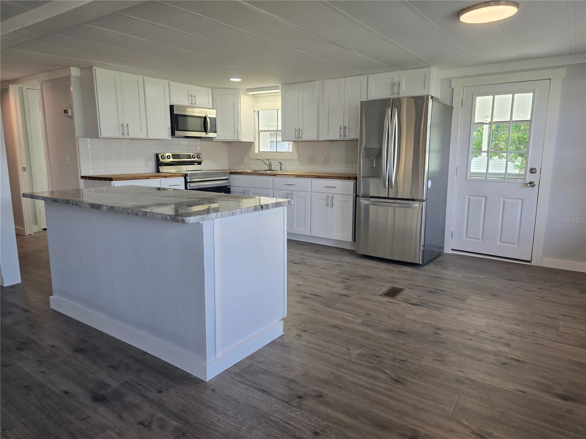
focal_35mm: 23
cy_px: 220
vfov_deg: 58.9
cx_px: 293
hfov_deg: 73.9
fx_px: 389
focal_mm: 6.3
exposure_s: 1/120
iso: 64
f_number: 1.7
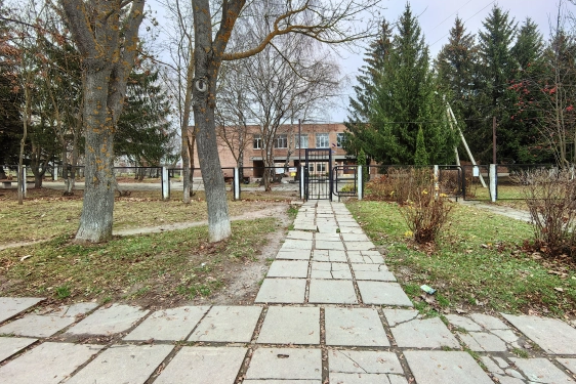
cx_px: 315
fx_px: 240
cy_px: 175
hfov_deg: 100.1
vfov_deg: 77.2
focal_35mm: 15
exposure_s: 1/100
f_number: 2.2
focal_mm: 1.95
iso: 100
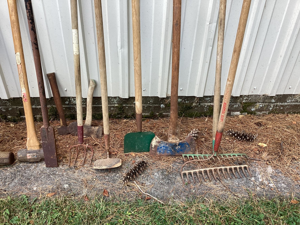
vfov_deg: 45.4
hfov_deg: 58.3
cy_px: 112
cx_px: 150
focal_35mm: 31
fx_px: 269
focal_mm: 3.3
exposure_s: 1/120
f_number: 2.4
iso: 32
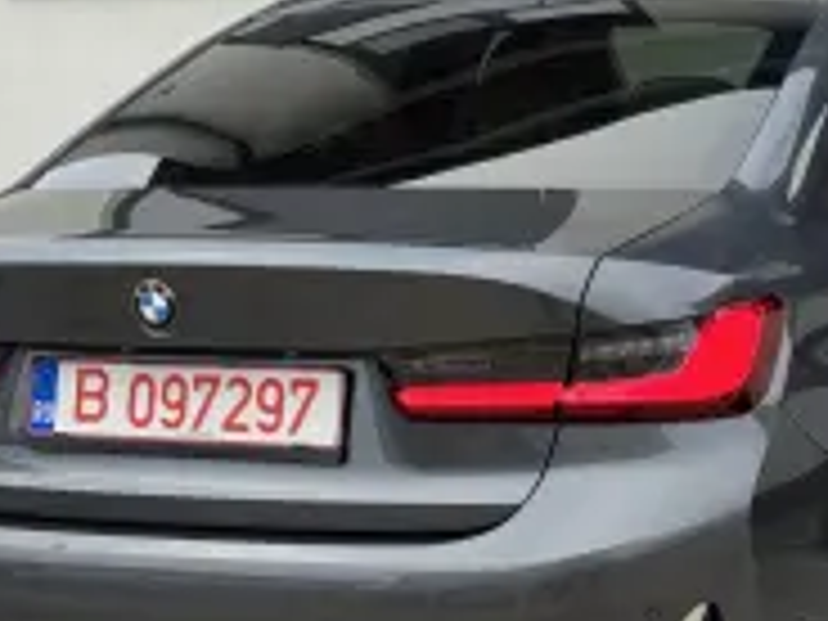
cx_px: 680
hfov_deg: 20.6
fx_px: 2248
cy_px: 315
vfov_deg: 15.7
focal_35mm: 94
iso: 64
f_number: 1.78
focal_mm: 6.76
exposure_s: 1/358
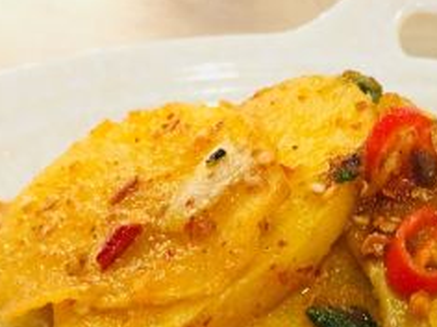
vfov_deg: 15.9
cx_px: 339
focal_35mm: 86
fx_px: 1086
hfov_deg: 22.5
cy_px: 474
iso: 100
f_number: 2.2
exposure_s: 1/8
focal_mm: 4.15
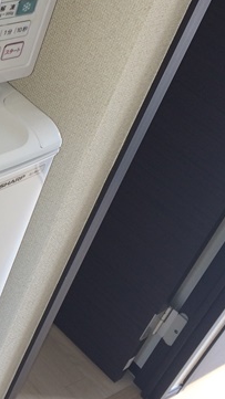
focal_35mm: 70
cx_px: -98
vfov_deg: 30.1
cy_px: 222
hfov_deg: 16.0
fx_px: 743
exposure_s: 1/32
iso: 32
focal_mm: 4.15
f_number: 2.2
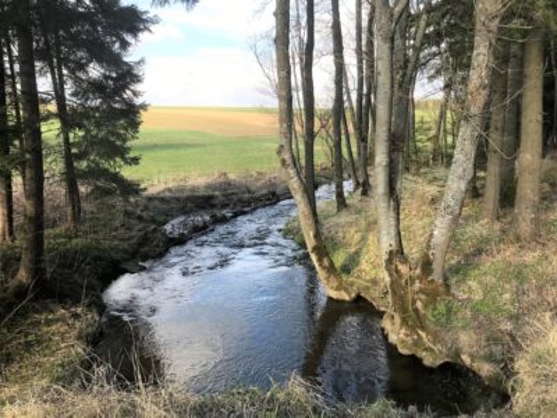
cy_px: 209
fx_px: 451
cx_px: 278
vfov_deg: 49.7
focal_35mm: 28
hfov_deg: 63.4
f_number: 1.8
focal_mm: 3.99
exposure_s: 1/647
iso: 20
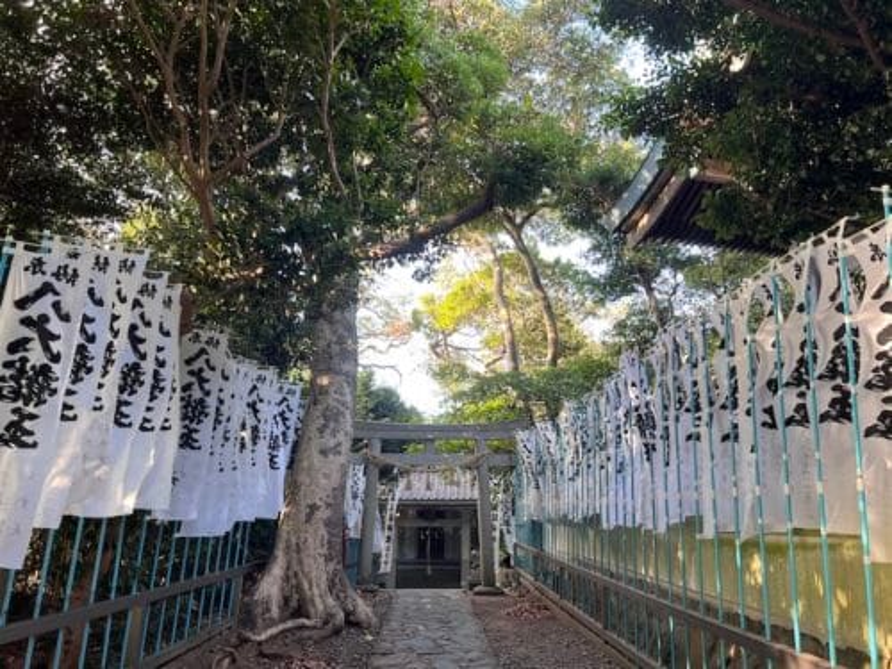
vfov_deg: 53.1
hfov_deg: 67.3
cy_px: 334
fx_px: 670
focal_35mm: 26
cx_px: 446
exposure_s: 1/121
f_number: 1.5
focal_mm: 5.7
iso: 64
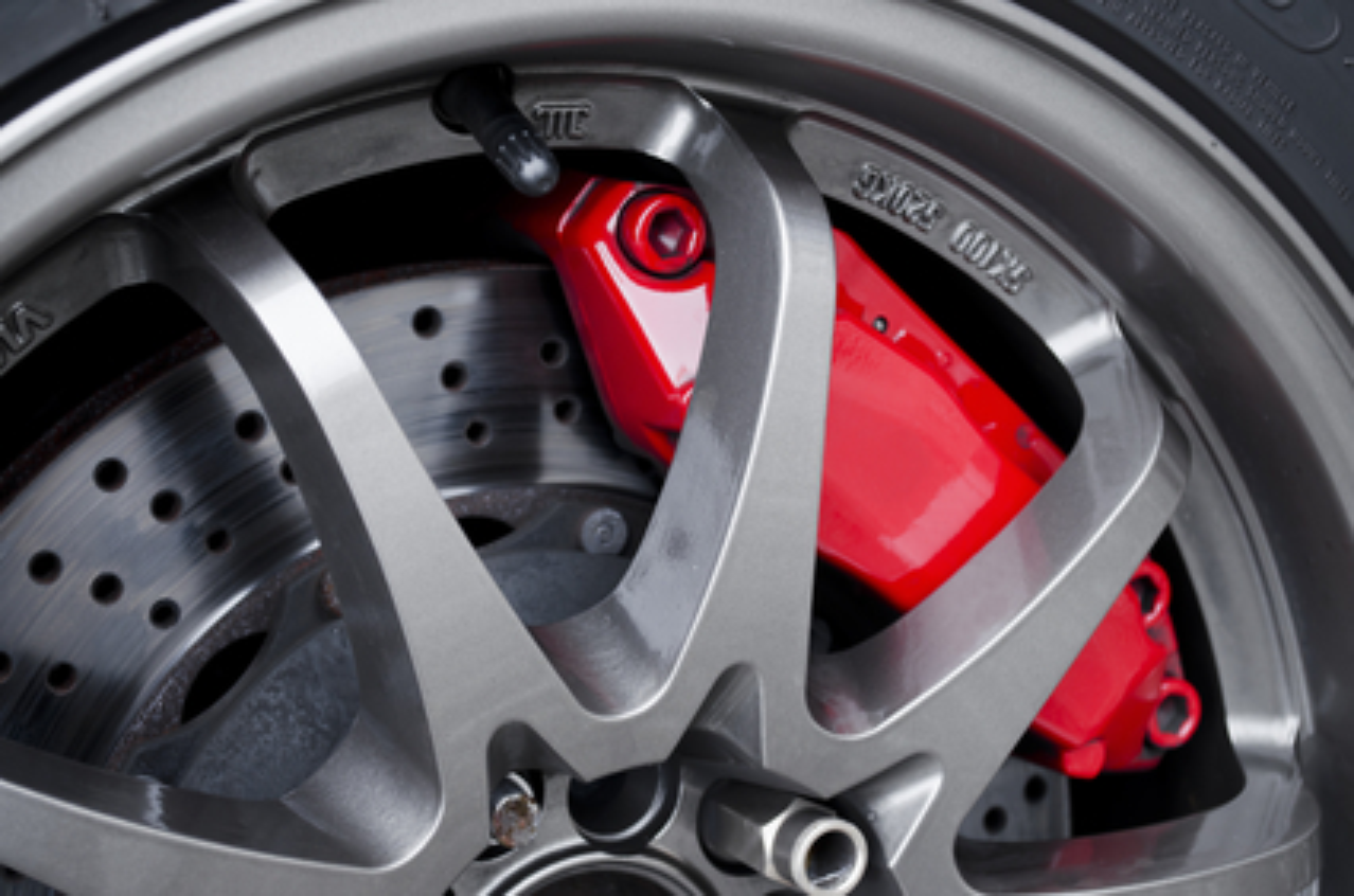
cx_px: 677
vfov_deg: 20.5
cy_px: 448
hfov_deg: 30.6
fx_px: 2477
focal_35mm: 66
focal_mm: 44
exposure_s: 1/125
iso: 160
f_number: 5.6
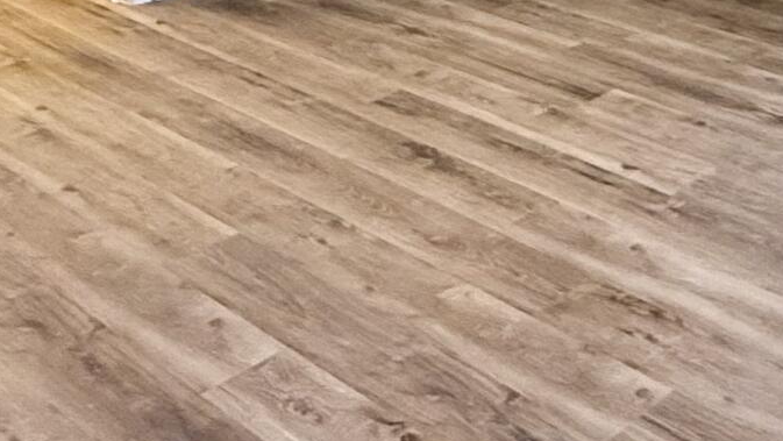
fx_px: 1412
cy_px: -376
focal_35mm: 68
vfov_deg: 15.1
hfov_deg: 30.8
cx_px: 512
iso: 400
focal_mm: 2.22
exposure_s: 1/120
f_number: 2.2
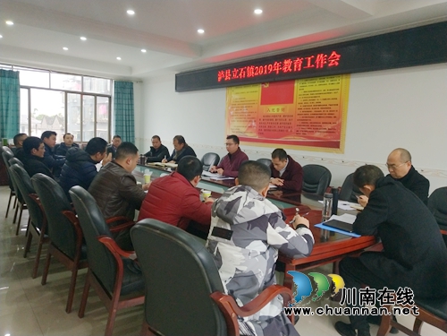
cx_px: 224
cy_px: 168
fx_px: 387
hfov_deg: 60.0
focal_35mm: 30
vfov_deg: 46.8
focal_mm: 3.95
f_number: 1.8
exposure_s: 1/100
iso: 66
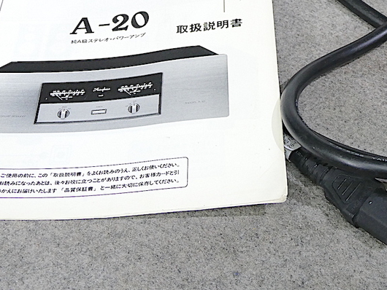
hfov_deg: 29.0
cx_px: 194
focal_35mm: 67
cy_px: 77
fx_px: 749
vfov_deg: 21.8
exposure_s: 1/10
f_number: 3.7
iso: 200
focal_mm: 6.7
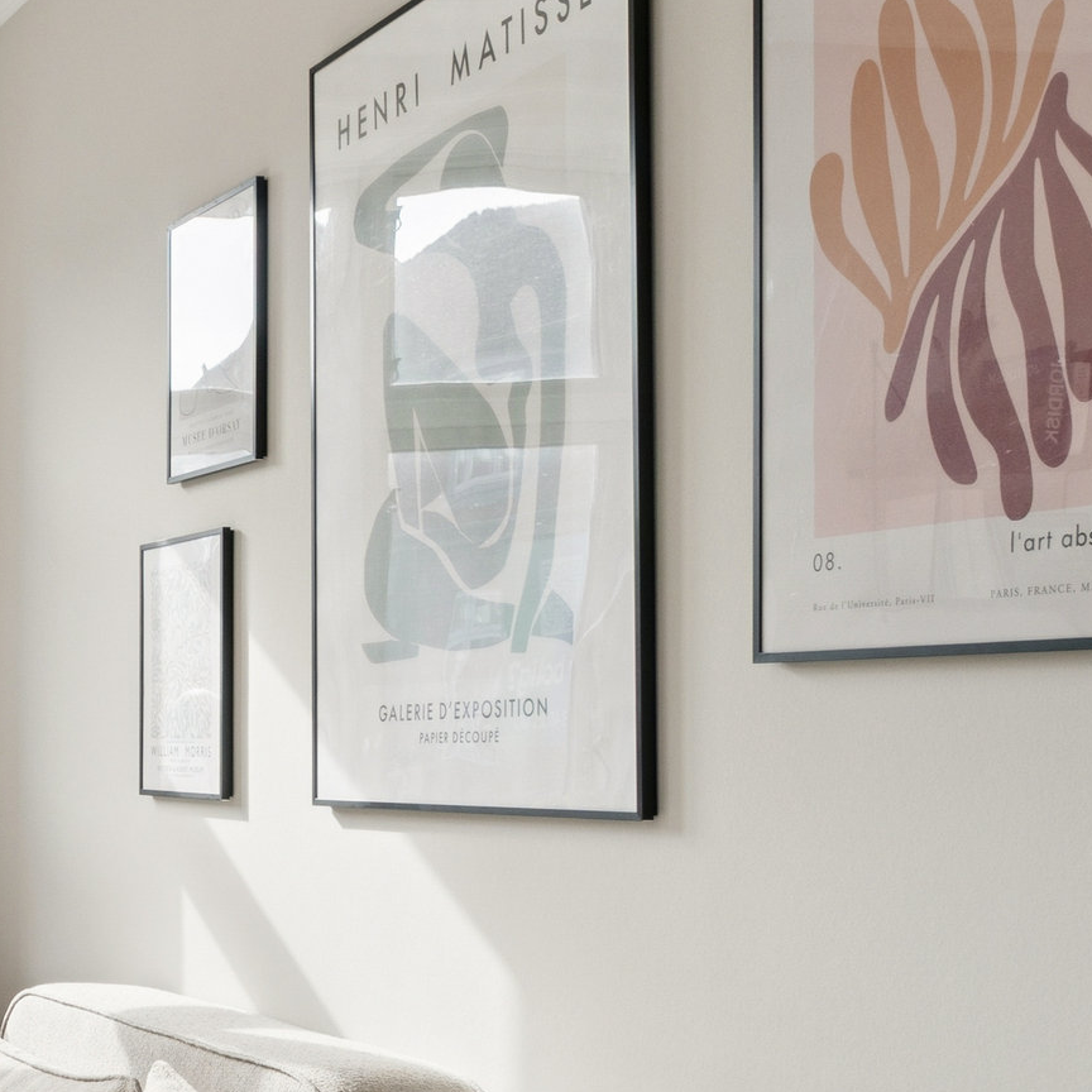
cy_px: 782
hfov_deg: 22.1
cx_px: -686
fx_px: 2116
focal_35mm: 59
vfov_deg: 28.6
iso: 250
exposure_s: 1/160
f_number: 7.1
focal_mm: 13.4
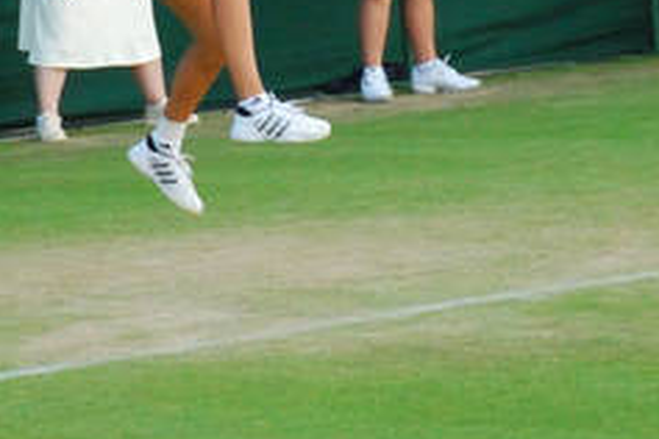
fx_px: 5693
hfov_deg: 6.6
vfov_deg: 4.4
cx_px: 236
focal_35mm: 311
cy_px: -78
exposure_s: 1/320
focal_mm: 70
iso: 1600
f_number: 5
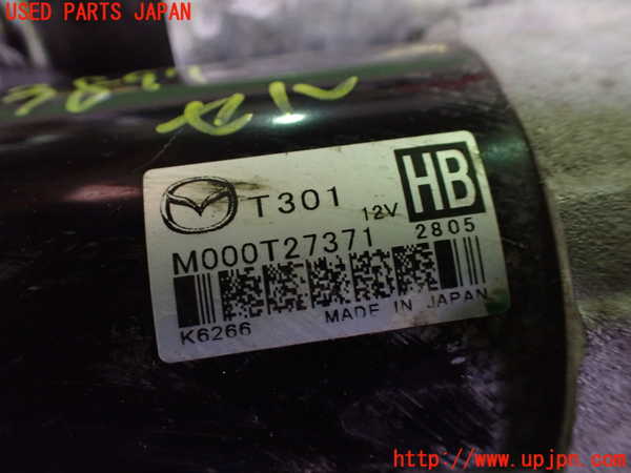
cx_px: 316
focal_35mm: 30
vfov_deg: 46.8
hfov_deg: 60.0
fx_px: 547
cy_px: 236
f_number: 2.3
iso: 1000
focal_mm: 5.4
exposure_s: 1/30
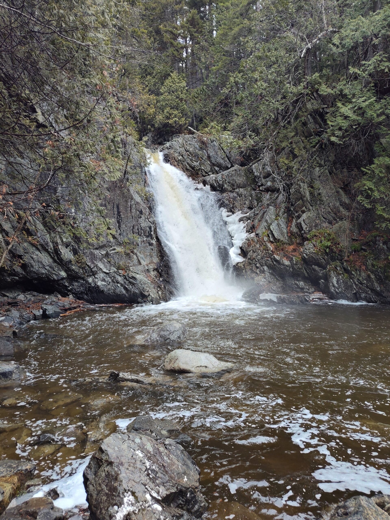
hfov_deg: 58.9
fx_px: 346
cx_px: 195
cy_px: 260
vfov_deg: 73.9
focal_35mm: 23
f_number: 1.8
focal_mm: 5.56
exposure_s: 1/200
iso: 116
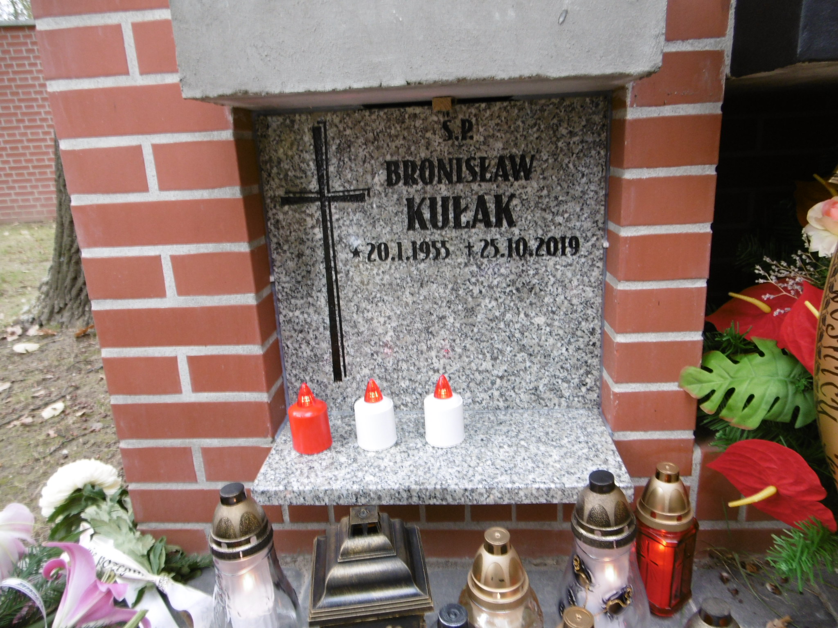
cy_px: 314
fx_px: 581
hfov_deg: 71.6
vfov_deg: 56.8
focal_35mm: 24
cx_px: 419
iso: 100
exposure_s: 1/60
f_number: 3.1
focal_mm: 4.3
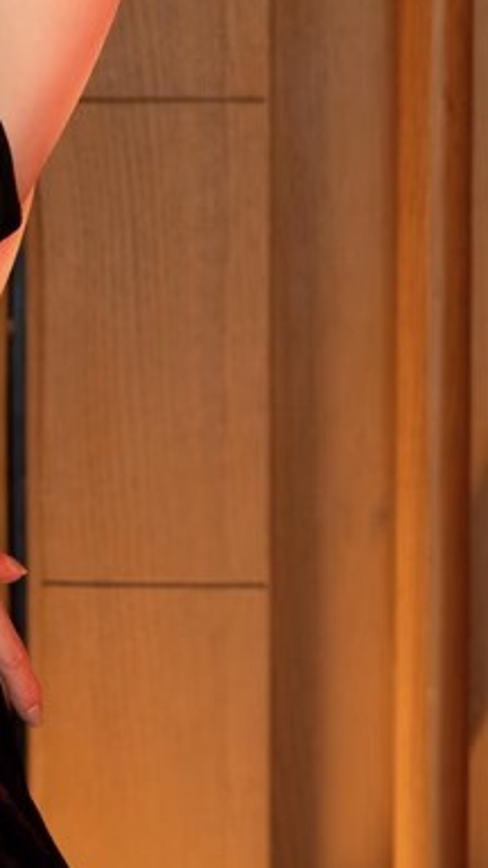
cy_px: 59
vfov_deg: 9.3
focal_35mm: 230
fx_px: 5291
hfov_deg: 5.2
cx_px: -197
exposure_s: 1/125
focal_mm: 85
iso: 1250
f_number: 2.8
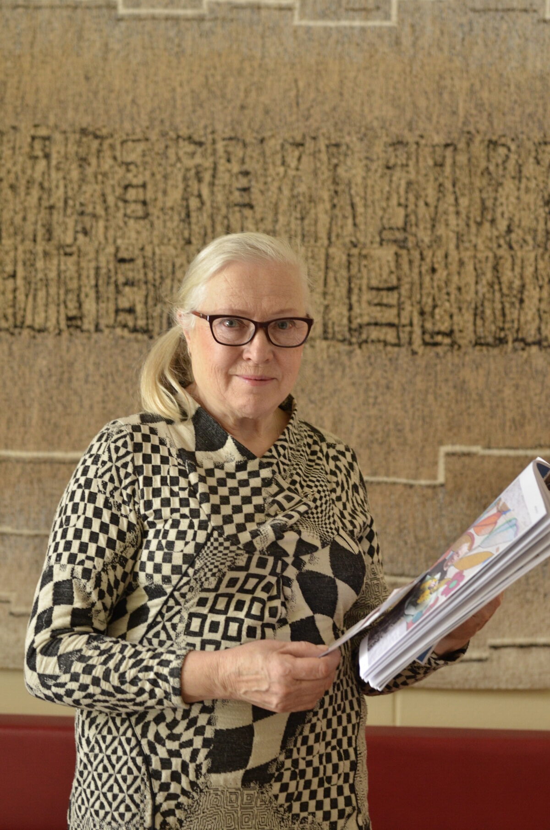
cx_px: 275
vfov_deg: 27.0
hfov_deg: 18.1
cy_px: 415
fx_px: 1727
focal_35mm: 75
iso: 1000
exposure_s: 1/60
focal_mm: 50
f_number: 3.2
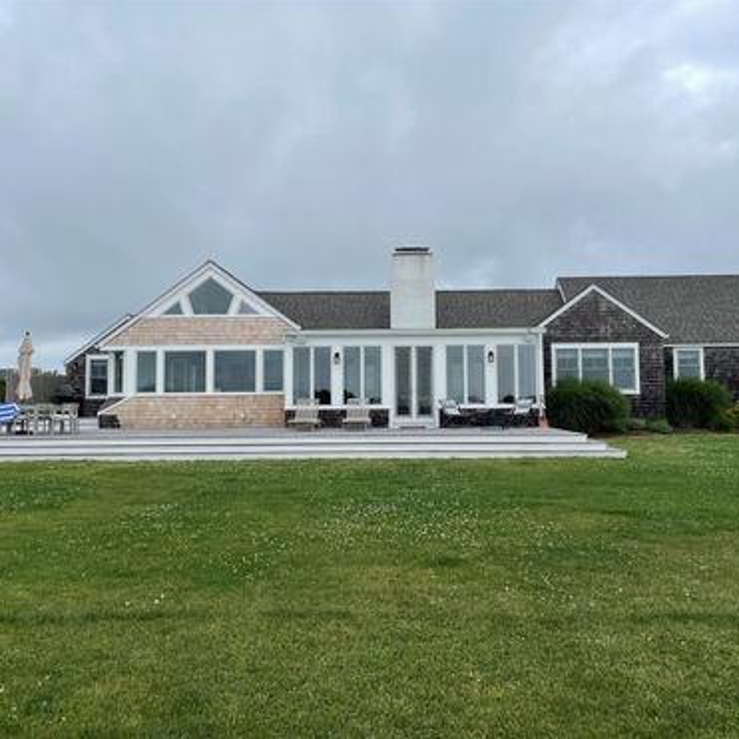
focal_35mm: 31
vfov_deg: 52.5
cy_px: 368
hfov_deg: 52.5
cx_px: 402
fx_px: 749
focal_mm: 4.2
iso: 32
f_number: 1.6
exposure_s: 1/2747
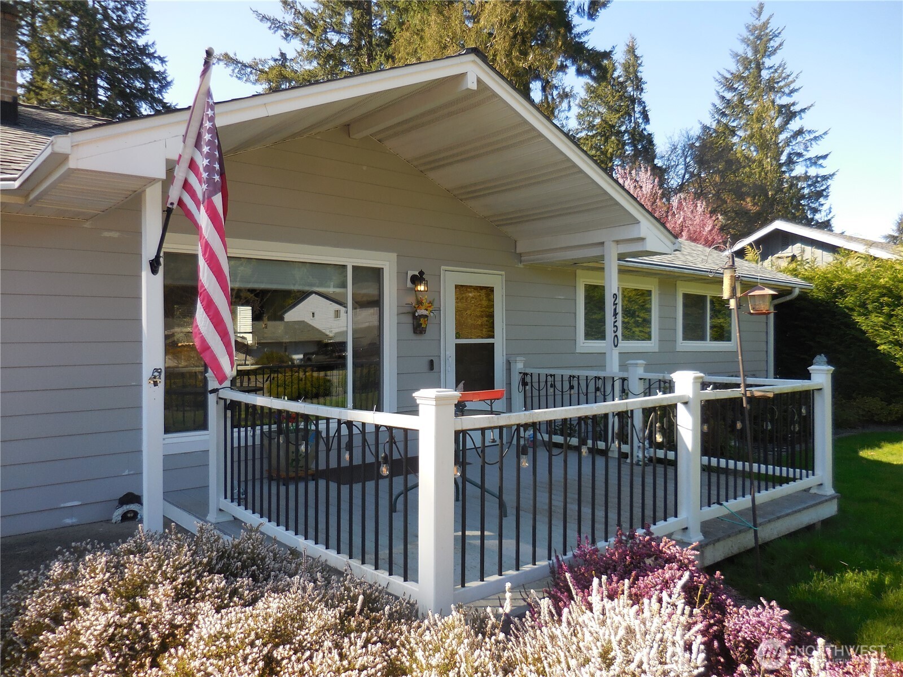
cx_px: 452
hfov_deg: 69.4
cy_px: 338
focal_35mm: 25
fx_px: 652
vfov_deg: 54.9
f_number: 3.3
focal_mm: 4.5
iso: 125
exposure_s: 1/320
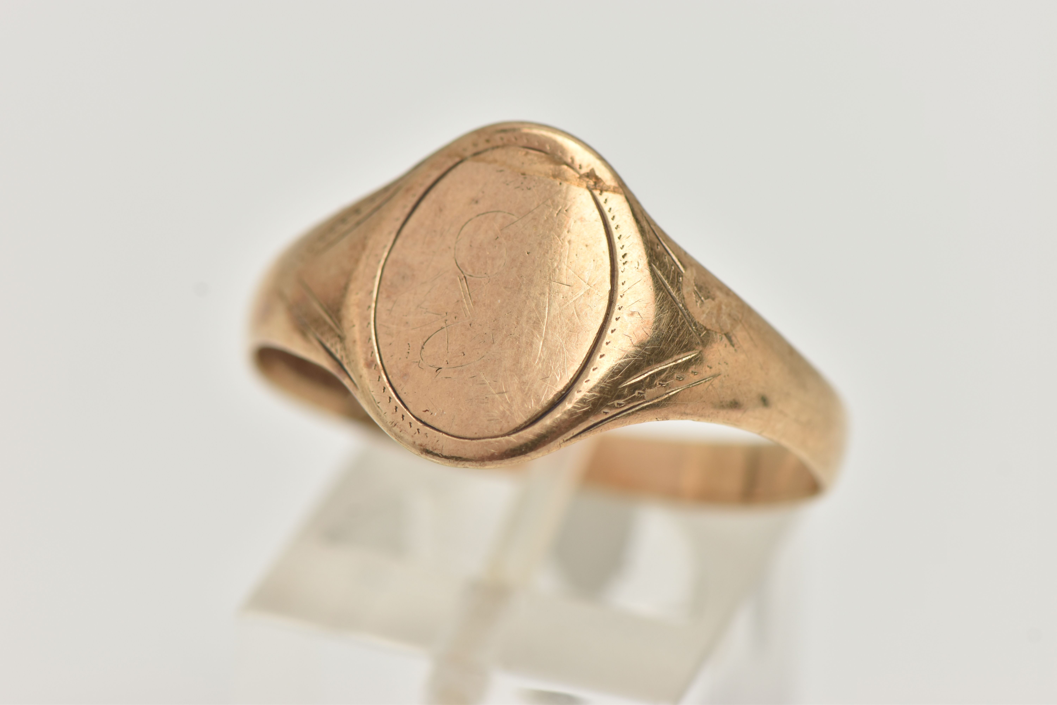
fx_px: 4624
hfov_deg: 13.0
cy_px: 352
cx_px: 528
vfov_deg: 8.7
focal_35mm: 158
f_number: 8
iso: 200
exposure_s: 1/100
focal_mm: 105
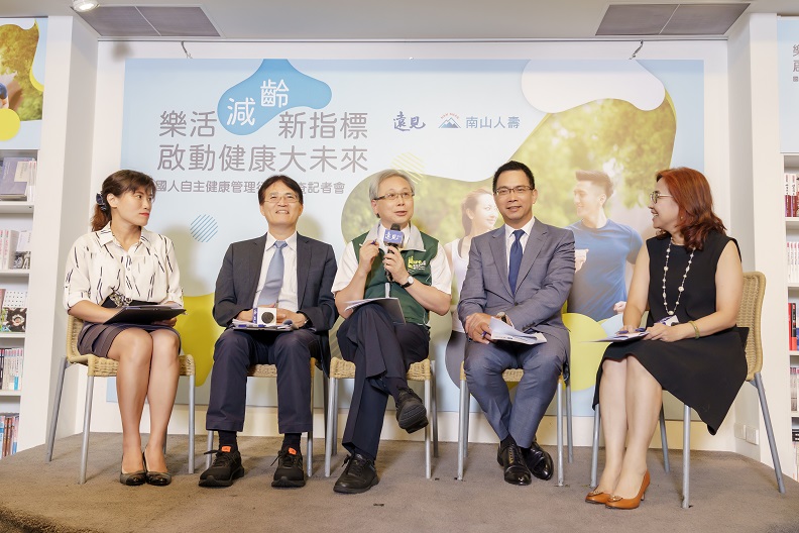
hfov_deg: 55.8
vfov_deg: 38.9
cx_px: 400
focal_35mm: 34
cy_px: 266
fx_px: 755
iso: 2000
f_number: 5.6
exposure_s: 1/125
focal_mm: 34
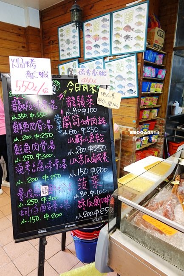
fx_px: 184
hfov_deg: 53.1
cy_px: 138
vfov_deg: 73.8
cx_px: 92
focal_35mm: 24
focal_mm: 8.8
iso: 125
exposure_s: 1/30
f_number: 2.2
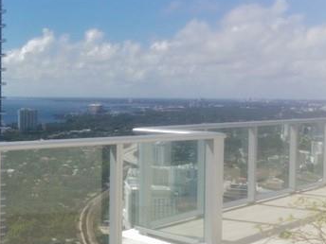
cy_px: 131
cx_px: 34
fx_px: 509
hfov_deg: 33.7
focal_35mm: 54
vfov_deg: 27.0
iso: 32
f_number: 2.2
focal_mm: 4.15
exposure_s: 1/3968
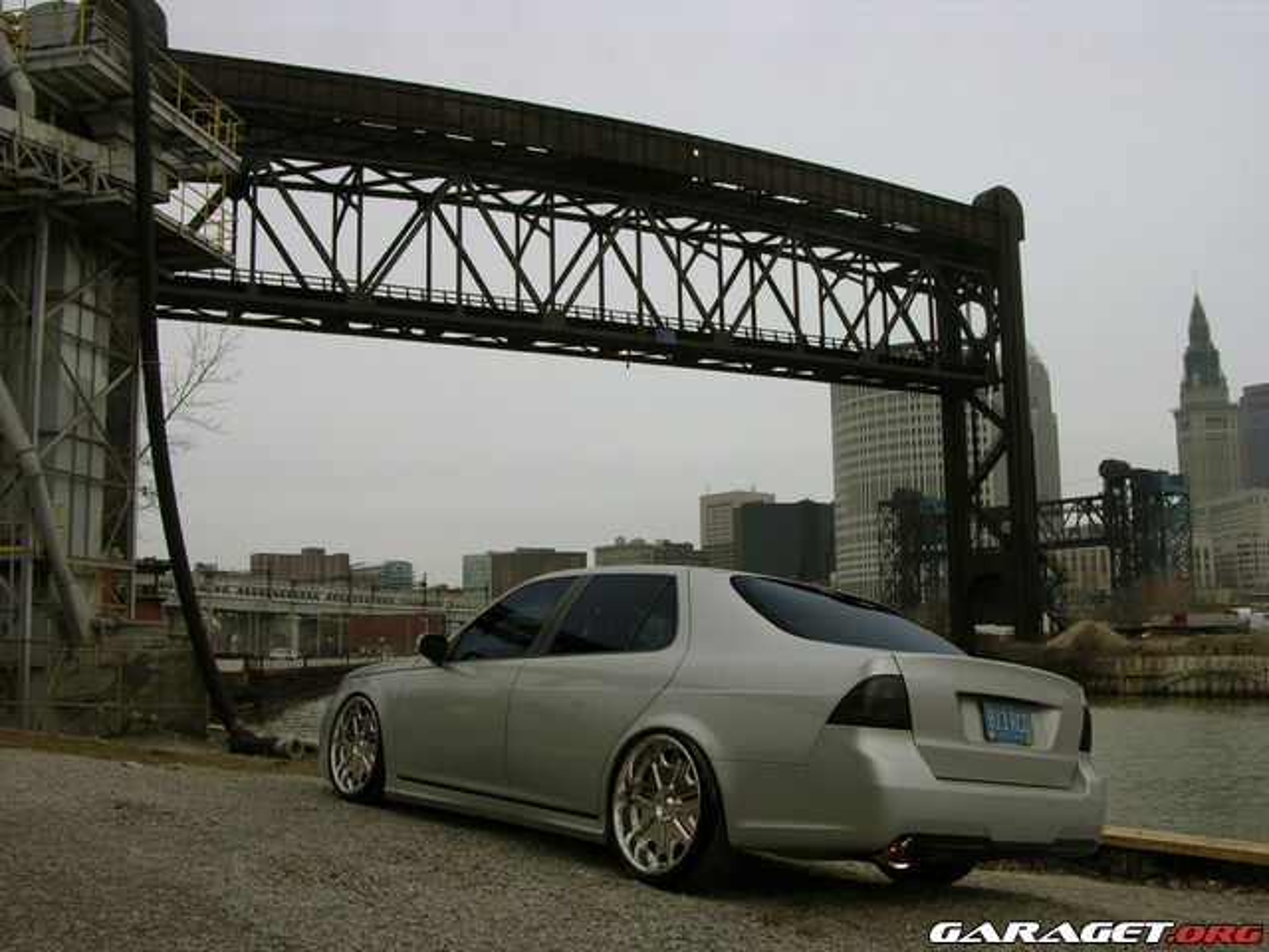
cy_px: 476
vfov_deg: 40.7
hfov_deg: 52.6
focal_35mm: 35
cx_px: 634
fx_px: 1283
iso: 50
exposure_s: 1/246
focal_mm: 8.9
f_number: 6.3
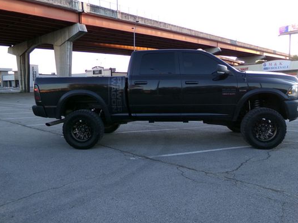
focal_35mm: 29
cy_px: 108
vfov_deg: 48.2
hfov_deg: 61.6
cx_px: 159
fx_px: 250
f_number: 3.7
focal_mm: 4.3
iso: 100
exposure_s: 1/56
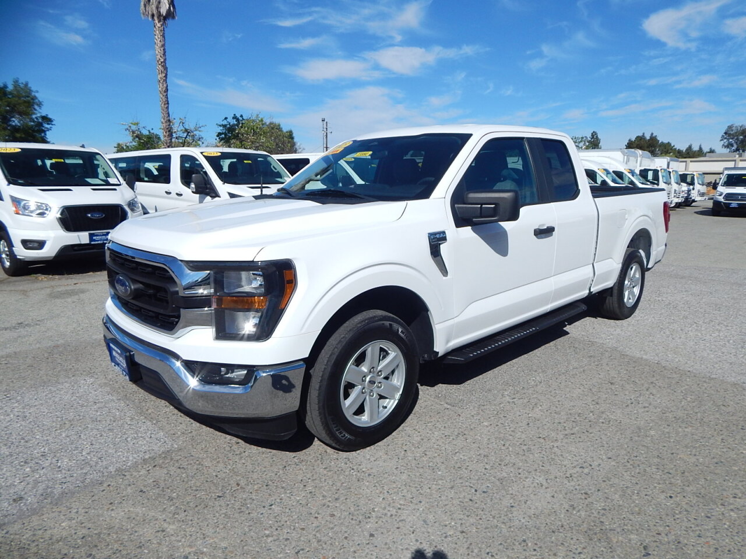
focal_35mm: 22
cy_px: 280
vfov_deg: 61.1
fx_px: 474
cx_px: 373
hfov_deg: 76.4
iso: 125
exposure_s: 1/1500
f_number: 6
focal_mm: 4
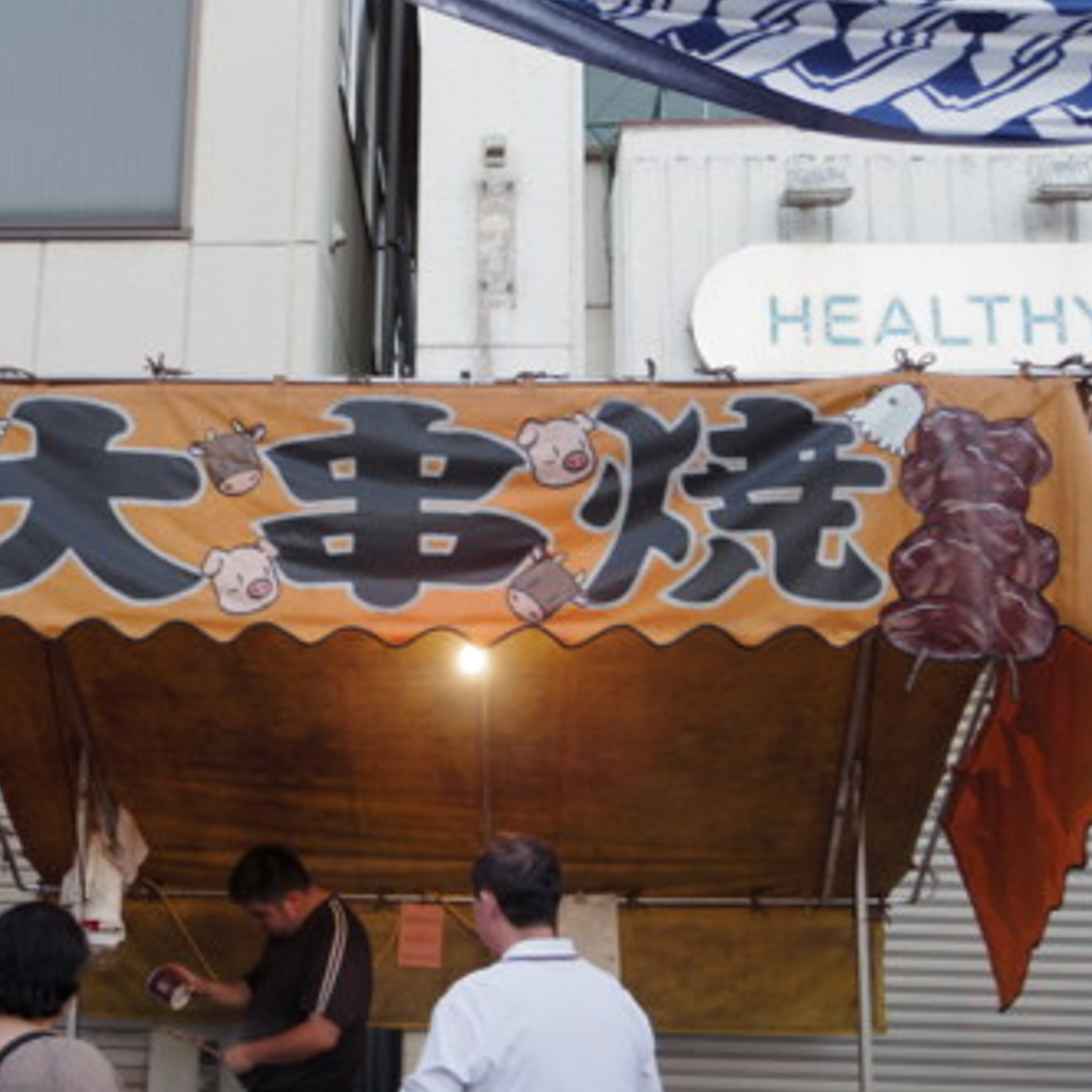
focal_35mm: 42
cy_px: 549
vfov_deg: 40.0
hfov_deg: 39.6
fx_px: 1499
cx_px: 382
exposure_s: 1/50
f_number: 3.2
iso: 250
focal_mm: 7.6
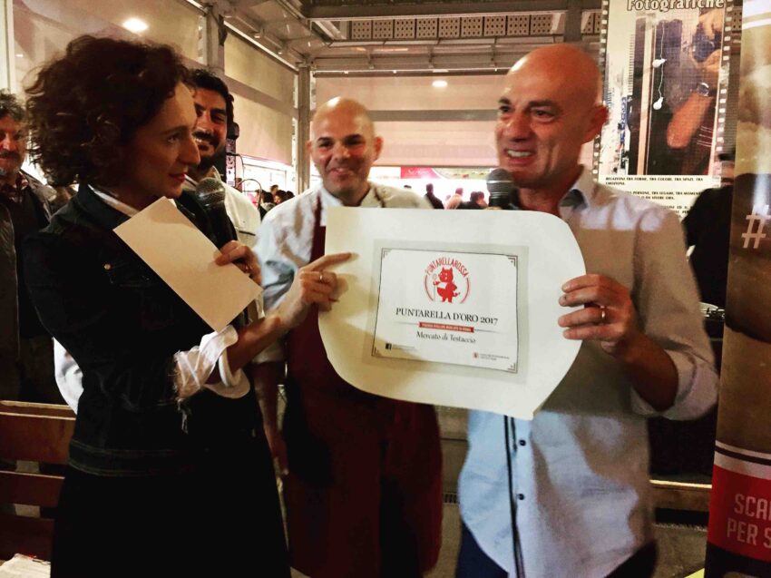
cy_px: 289
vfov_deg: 48.2
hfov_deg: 61.7
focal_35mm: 29
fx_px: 646
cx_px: 386
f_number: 2.2
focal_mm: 4.15
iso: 500
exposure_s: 1/17
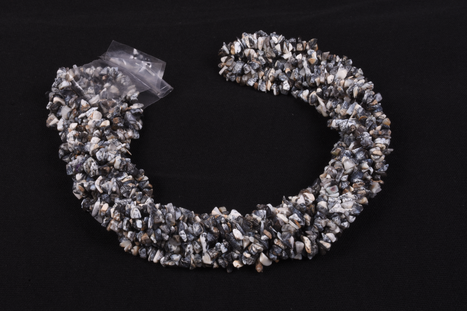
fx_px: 1012
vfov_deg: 17.5
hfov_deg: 26.0
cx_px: 234
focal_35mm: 78
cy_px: 156
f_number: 32
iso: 250
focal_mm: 52
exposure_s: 1/125
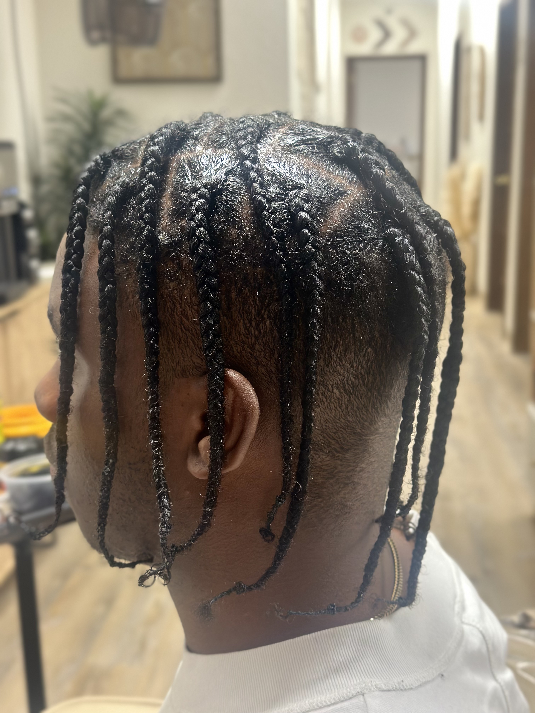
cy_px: 356
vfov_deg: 39.7
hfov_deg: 30.3
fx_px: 989
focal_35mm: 48
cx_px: 268
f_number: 1.78
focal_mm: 6.86
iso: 200
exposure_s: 1/60
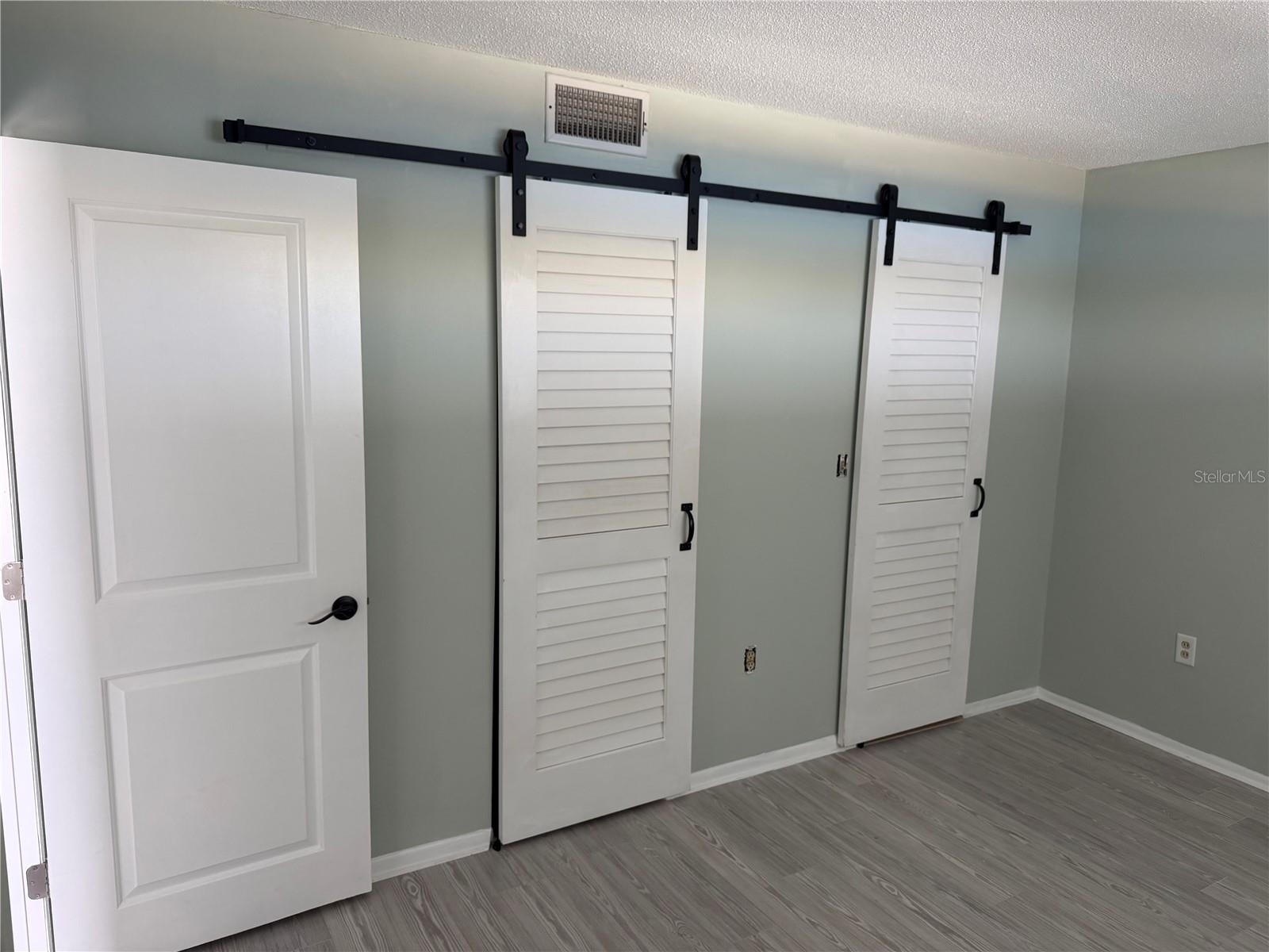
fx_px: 880
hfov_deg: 71.6
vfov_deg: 56.8
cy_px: 476
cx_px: 634
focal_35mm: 24
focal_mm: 6.76
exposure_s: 1/121
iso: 200
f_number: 1.78
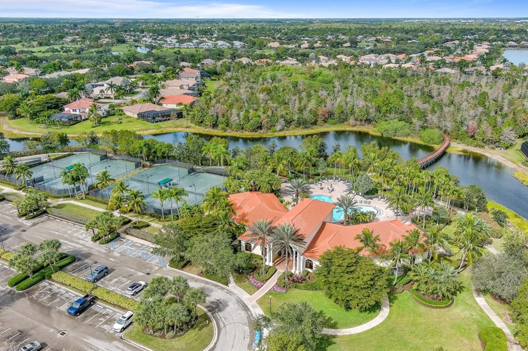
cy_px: 177
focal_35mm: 30
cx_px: 263
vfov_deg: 43.6
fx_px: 440
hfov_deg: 62.0
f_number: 2.8
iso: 105
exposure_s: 1/1300
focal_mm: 10.57
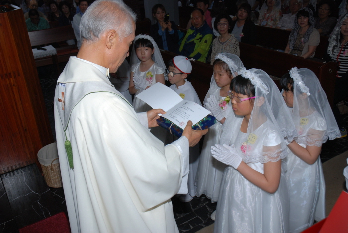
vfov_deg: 37.0
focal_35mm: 36
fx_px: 349
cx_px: 174
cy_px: 116
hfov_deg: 53.1
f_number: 7.1
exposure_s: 1/60
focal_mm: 24
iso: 200
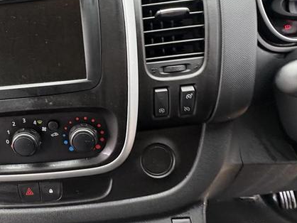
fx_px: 258
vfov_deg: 46.7
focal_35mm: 30
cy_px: 94
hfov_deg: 57.3
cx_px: 79
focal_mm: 2.22
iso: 200
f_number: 2.2
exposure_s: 1/60
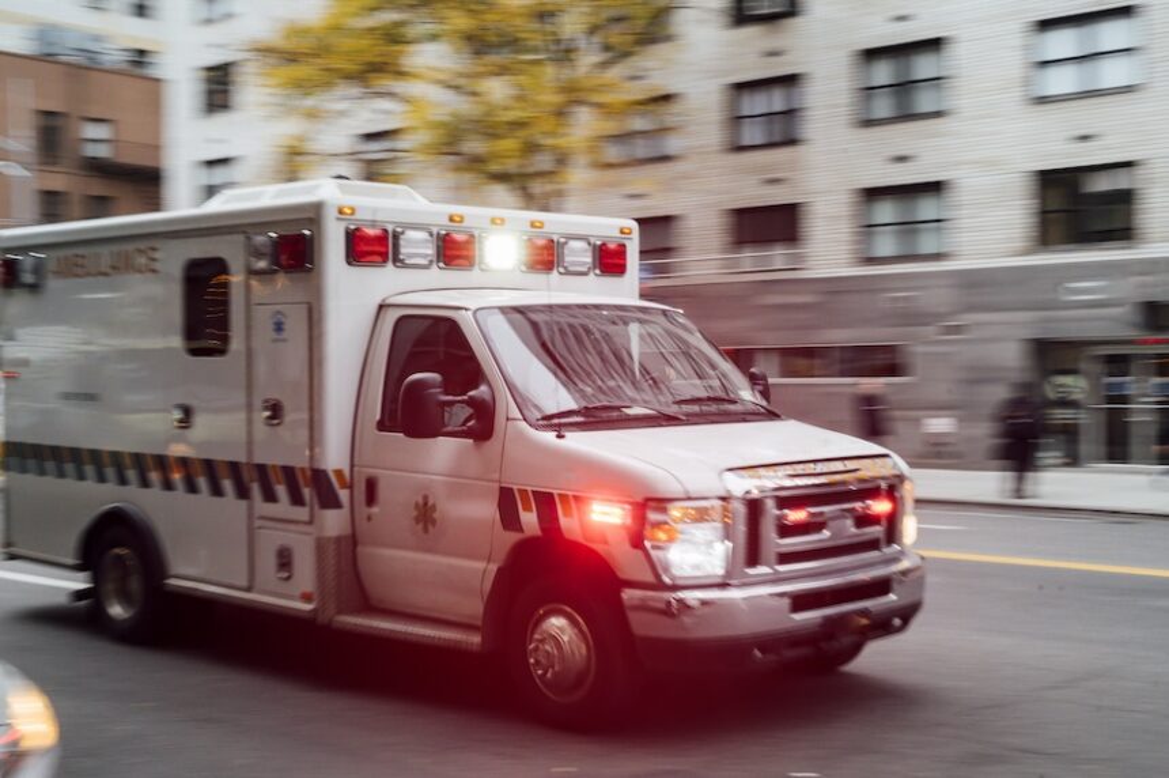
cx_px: 584
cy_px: 389
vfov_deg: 29.2
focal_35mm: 46
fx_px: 1493
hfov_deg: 42.8
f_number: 14
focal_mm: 46
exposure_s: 1/60
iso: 1600
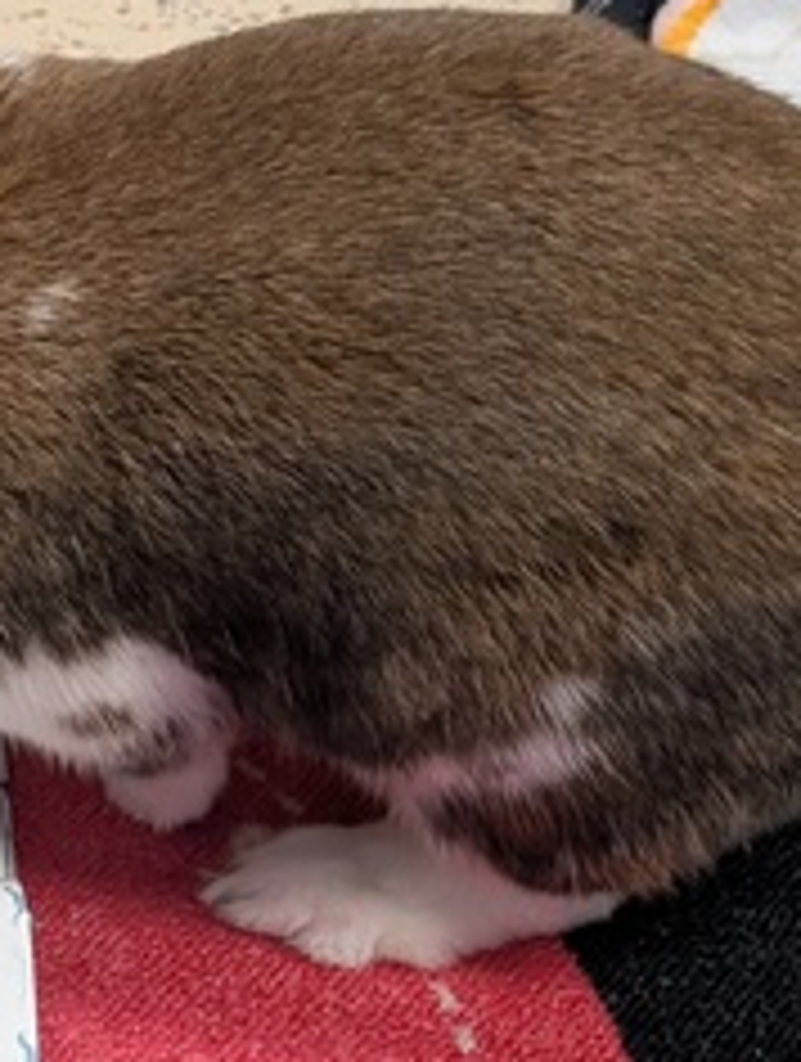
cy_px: 684
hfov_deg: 13.4
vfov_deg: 18.8
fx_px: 3197
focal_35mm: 104
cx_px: -412
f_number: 1.68
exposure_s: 1/120
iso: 403
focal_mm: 6.9
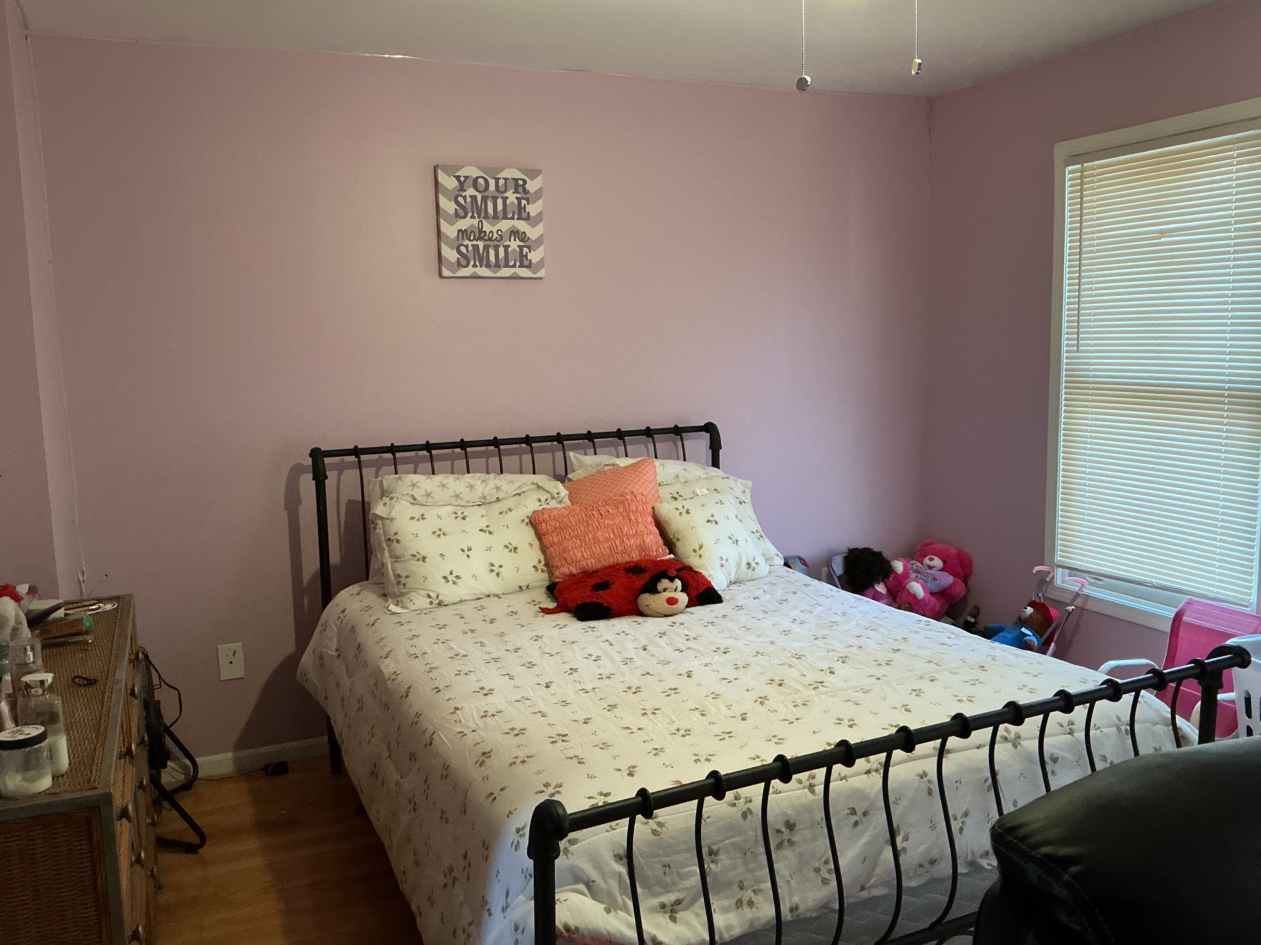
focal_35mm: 29
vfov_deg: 48.2
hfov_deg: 61.7
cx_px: 630
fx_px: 1056
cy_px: 472
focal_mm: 3
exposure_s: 1/60
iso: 250
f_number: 1.8
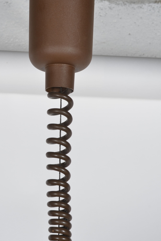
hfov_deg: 11.9
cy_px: 136
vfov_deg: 17.8
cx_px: 39
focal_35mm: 115
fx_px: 771
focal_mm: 50
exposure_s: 1/125
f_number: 11
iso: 100
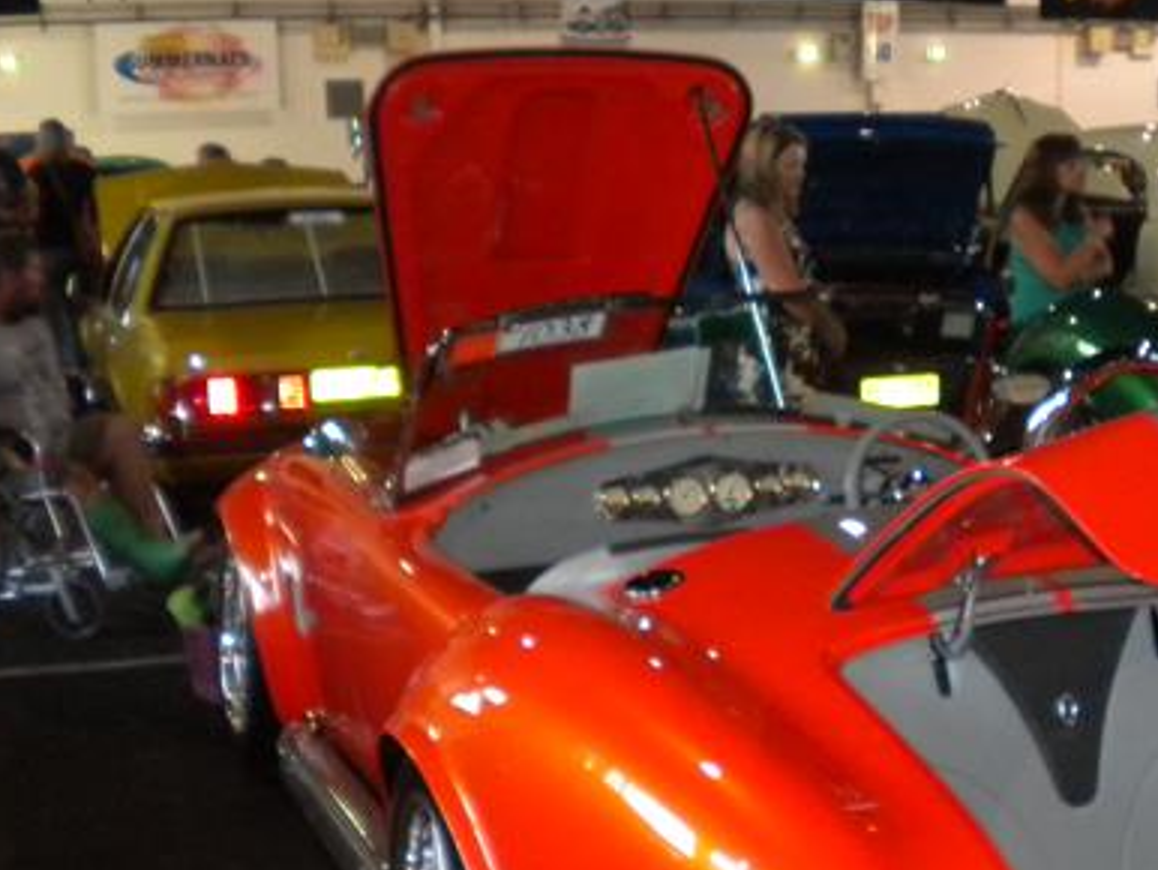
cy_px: 591
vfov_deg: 25.1
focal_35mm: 58
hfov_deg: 32.5
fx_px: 1941
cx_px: 879
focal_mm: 6.3
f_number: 3.1
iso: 400
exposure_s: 1/30
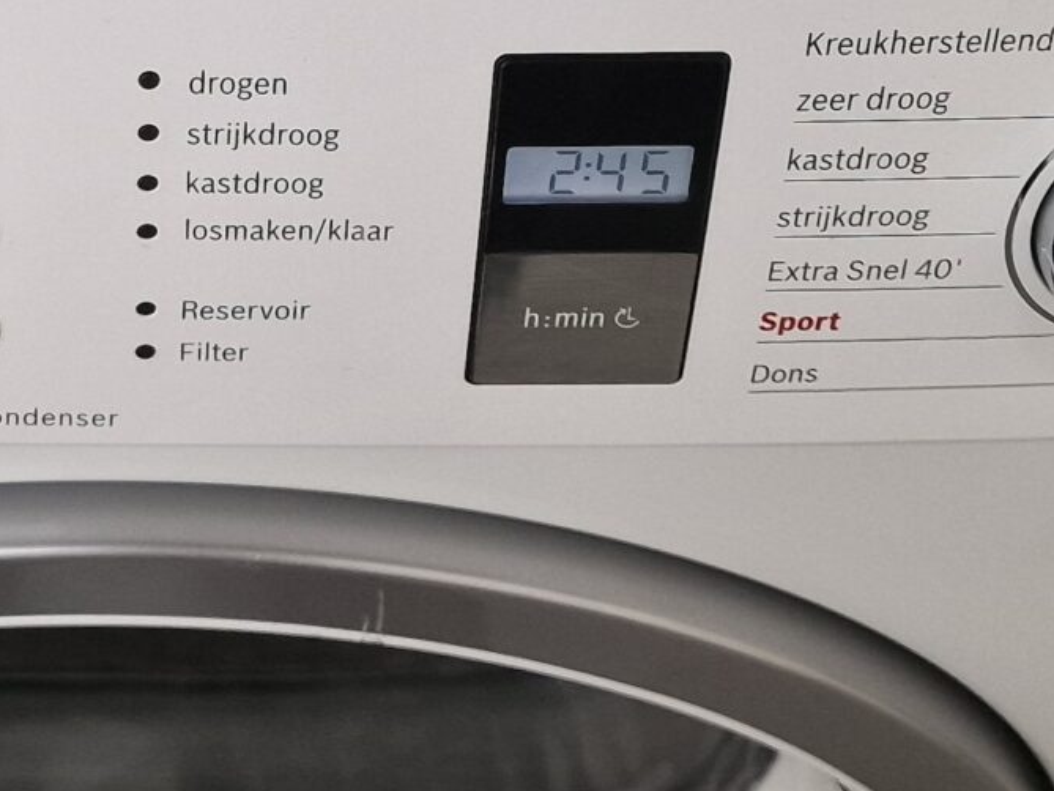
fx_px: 2680
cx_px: 123
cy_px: -63
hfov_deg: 21.8
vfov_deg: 16.3
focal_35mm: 88
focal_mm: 6.4
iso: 100
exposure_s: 1/180
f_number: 1.8
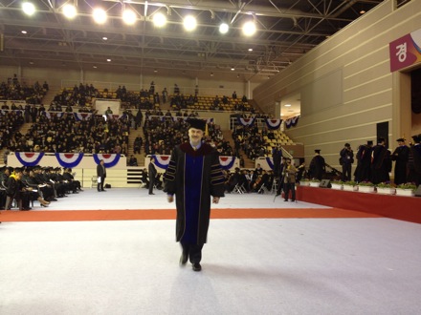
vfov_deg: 40.7
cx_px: 210
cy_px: 158
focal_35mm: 35
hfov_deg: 52.6
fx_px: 426
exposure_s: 1/20
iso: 64
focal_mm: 4.28
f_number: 2.4
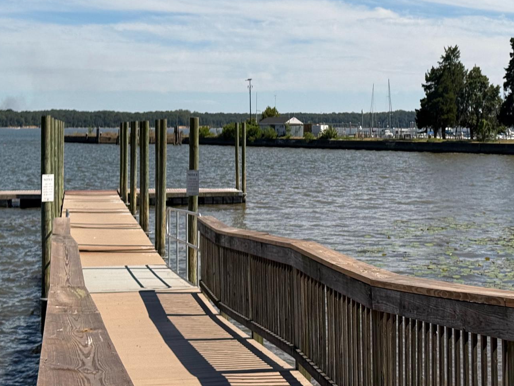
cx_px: 281
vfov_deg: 19.3
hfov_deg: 25.6
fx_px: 1129
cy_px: 97
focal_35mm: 76
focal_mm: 6.76
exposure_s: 1/6024
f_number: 1.78
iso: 64
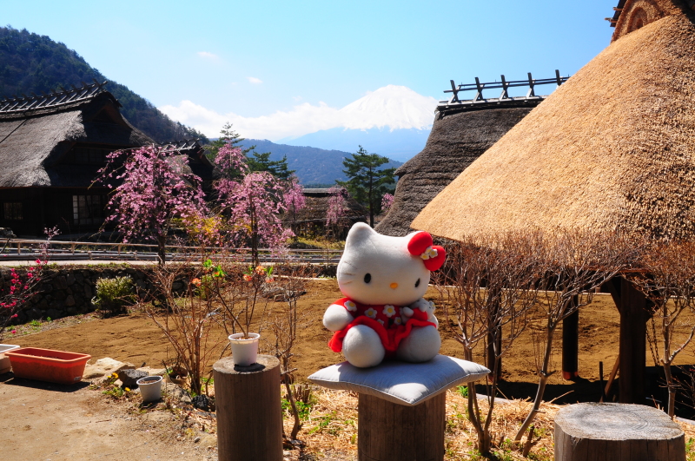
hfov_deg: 57.3
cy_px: 230
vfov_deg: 39.9
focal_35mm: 33
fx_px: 636
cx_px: 348
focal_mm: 22
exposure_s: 1/15
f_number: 22
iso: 200
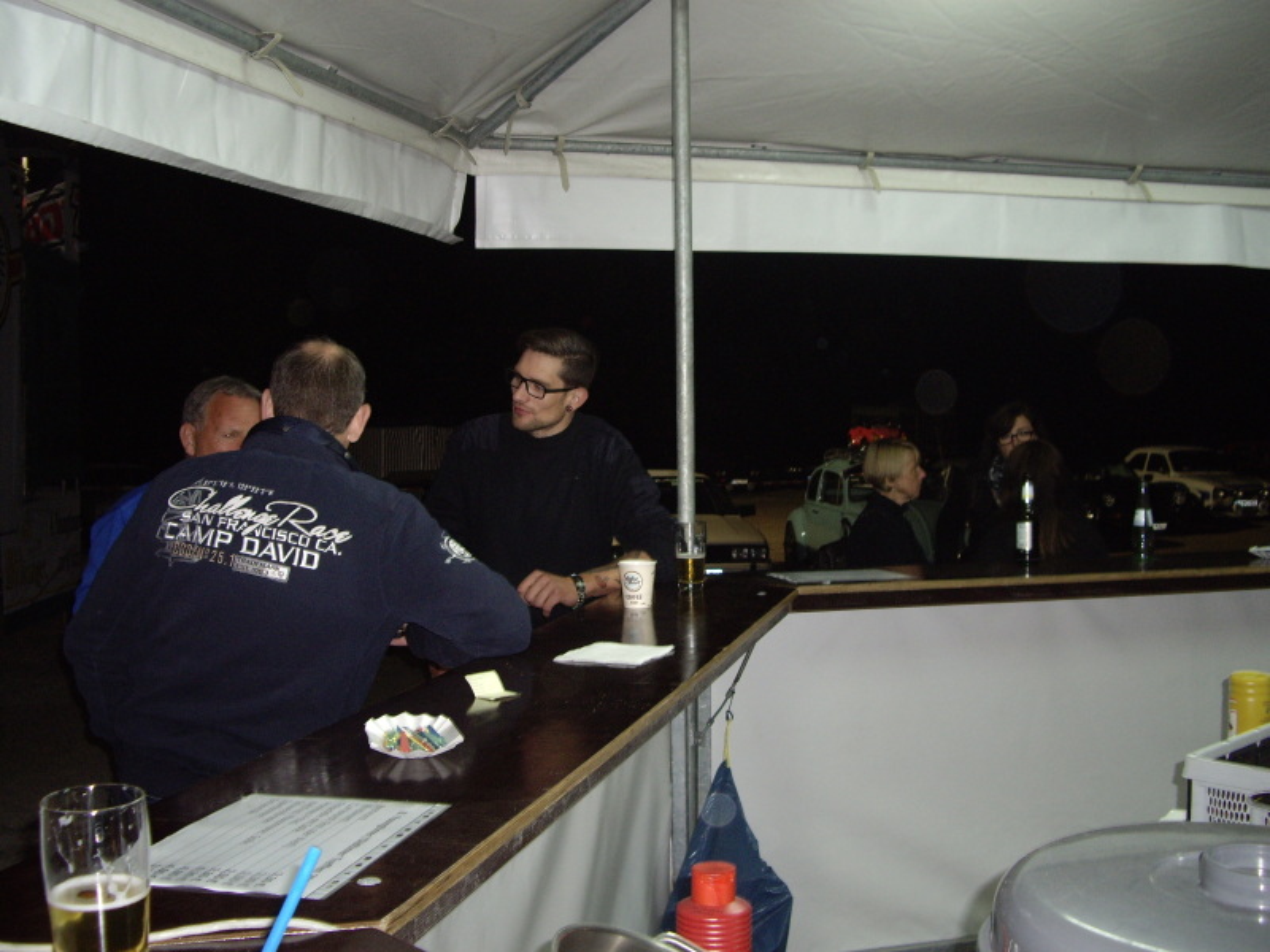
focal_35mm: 38
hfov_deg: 49.0
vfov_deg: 37.7
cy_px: 476
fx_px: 1394
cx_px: 635
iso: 200
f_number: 2.8
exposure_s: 1/15
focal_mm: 7.9
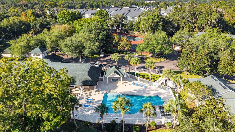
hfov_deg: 69.8
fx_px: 168
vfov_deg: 42.7
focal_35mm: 27
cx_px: 121
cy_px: 54
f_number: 1.8
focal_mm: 8.67
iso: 190
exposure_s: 1/2000
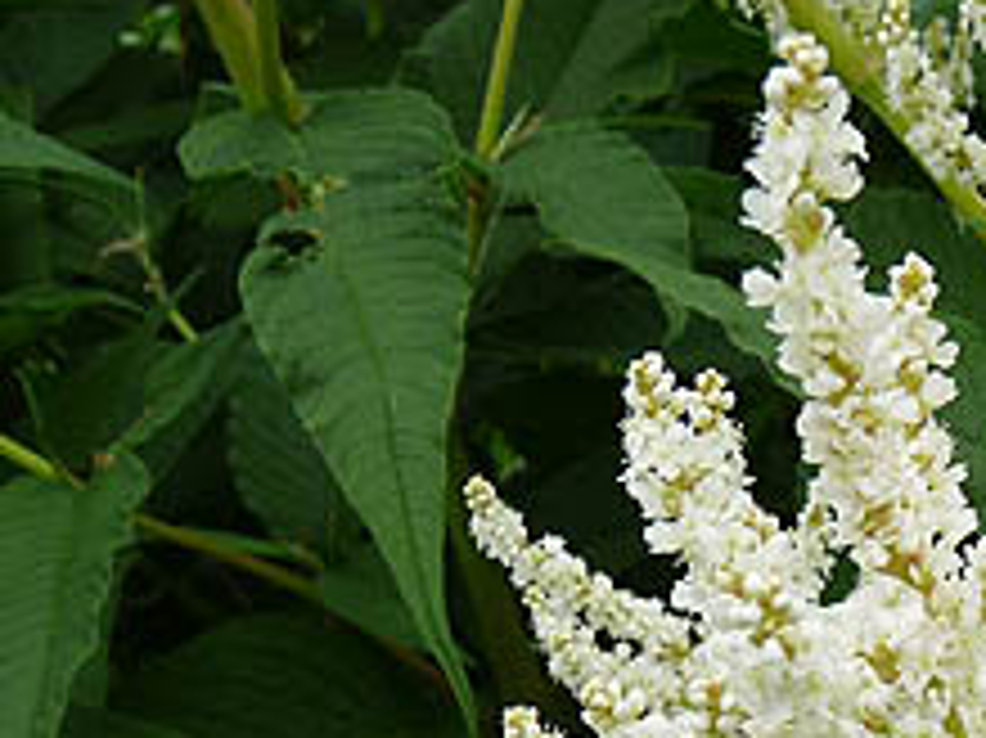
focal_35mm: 79
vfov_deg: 18.0
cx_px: 1081
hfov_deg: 23.3
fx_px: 2249
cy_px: 814
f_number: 4
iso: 100
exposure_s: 1/160
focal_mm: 4.8
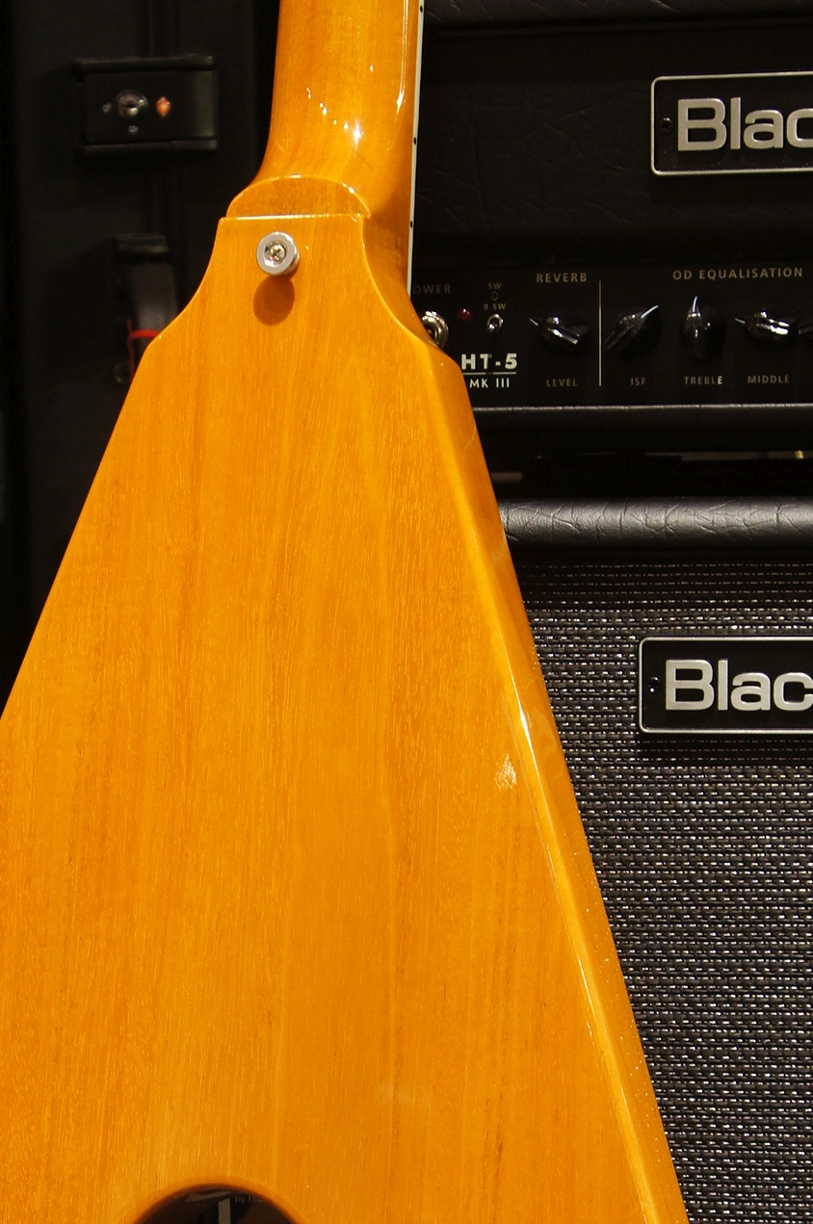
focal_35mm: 135
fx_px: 4585
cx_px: 225
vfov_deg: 15.1
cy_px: 925
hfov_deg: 10.1
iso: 400
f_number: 8
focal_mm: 50
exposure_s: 1/5
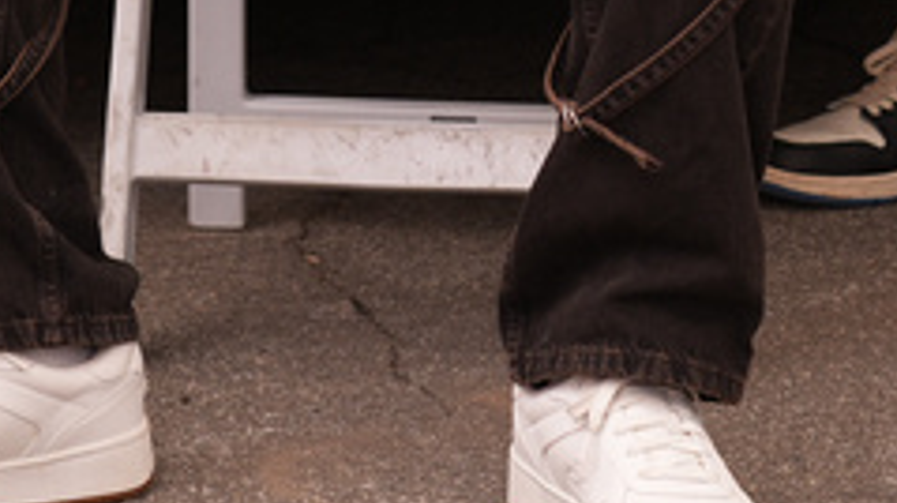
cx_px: 398
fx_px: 7890
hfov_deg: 6.5
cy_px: -721
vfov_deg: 3.6
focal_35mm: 332
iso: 250
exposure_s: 1/500
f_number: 4
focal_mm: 74
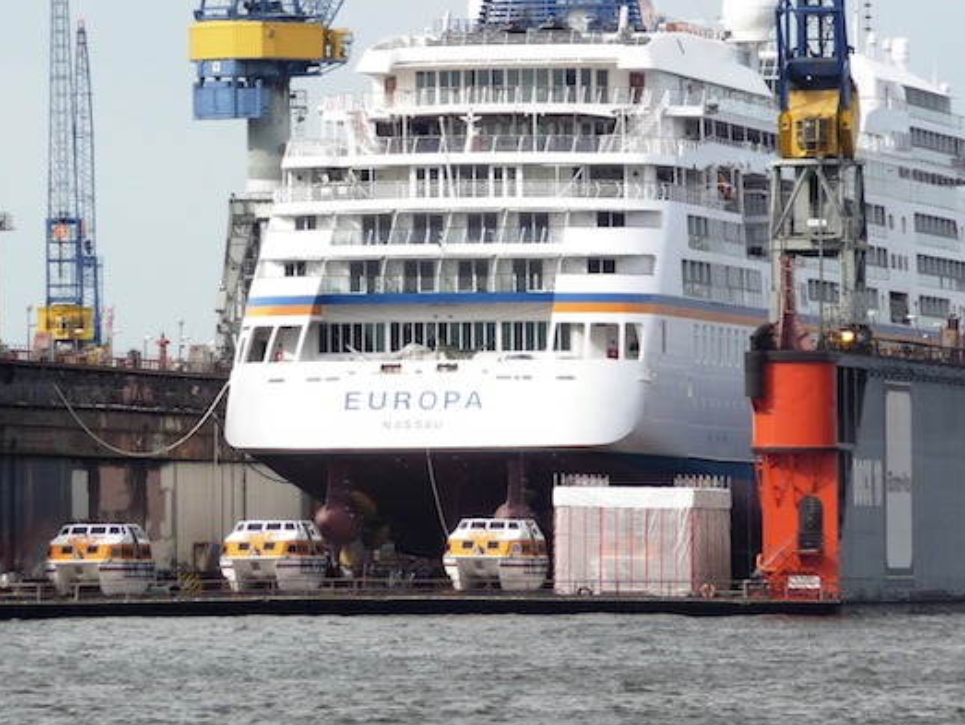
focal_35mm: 428
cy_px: 183
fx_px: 11940
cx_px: 437
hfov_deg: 4.6
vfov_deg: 3.5
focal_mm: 47
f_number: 4.9
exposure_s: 1/250
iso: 100
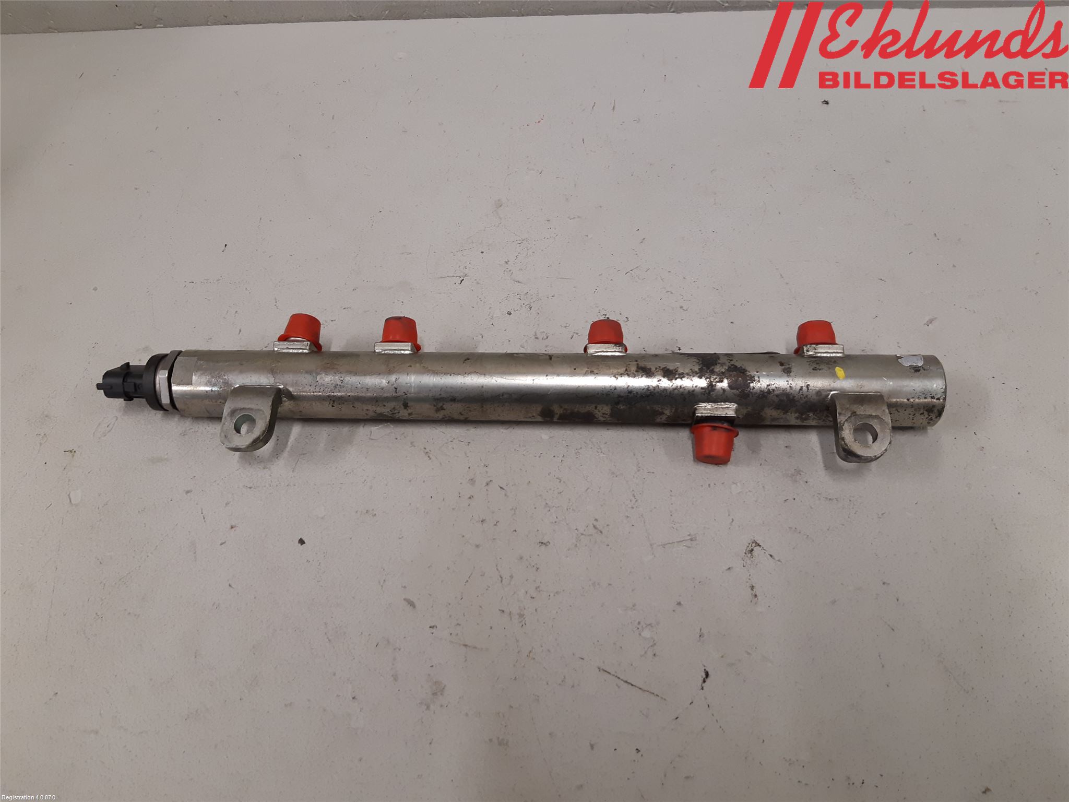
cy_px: 401
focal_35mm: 26
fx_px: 803
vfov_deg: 53.1
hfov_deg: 67.3
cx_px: 534
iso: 125
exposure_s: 1/50
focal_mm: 3.93
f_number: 1.7
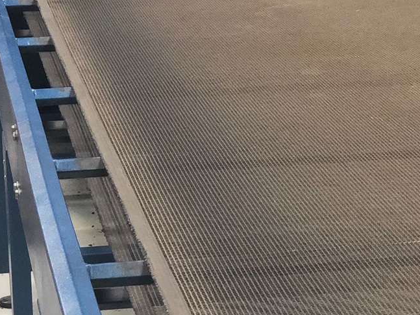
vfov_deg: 9.2
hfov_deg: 12.2
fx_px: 1965
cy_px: 175
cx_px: 330
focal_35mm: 162
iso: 125
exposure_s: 1/60
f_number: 2.4
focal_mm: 6
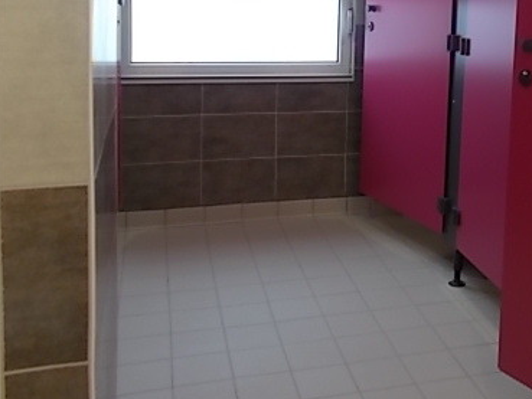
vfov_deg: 27.3
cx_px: 434
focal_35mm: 52
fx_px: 799
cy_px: 58
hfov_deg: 35.5
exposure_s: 1/25
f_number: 3.4
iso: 100
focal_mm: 5.3
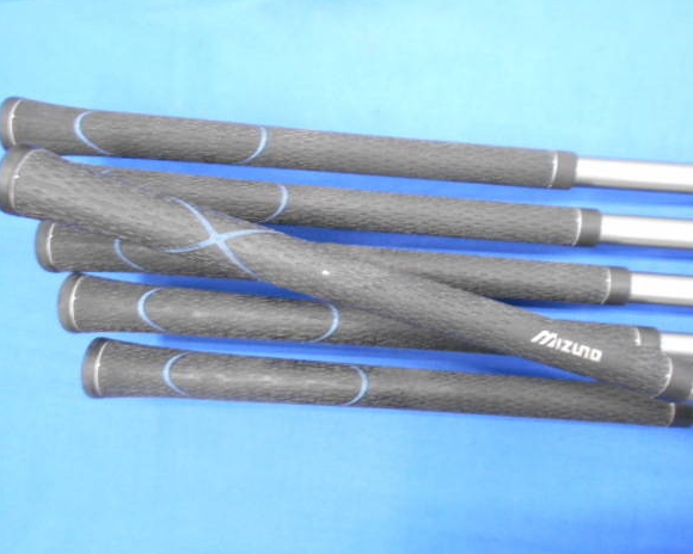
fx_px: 574
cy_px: 272
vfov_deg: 51.5
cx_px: 342
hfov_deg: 62.2
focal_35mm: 28
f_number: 3.2
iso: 400
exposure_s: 1/13
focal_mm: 4.6
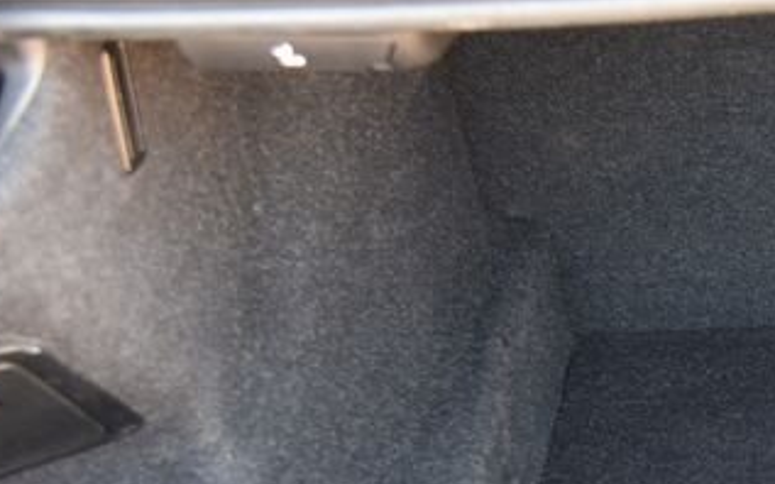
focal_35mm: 125
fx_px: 2640
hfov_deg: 15.9
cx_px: 980
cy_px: 499
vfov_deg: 10.4
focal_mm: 38
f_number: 4
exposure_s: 1/40
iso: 500
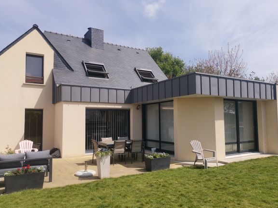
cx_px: 141
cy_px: 108
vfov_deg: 51.3
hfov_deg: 65.3
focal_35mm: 27
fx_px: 217
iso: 50
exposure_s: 1/1972
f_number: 1.8
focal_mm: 4.75
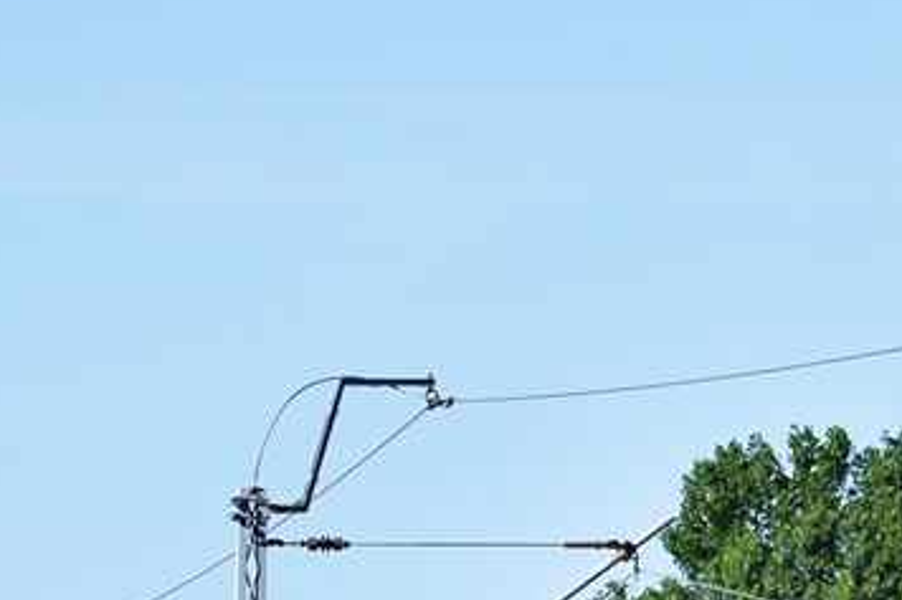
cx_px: 709
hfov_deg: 5.5
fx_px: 9466
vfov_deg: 3.6
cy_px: 999
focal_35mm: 378
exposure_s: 1/500
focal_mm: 70
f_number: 5
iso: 100
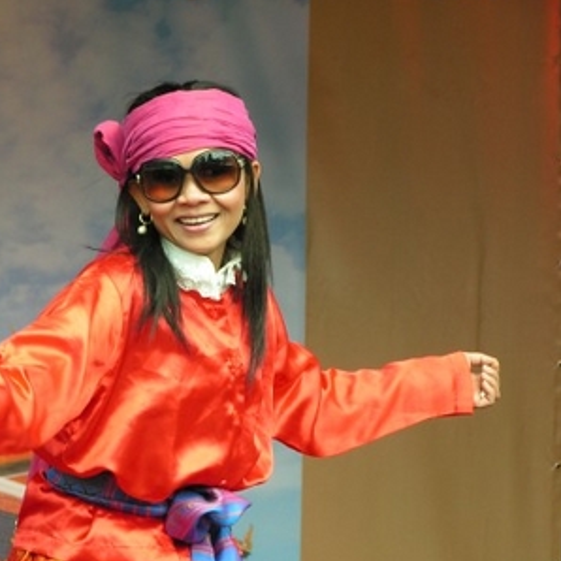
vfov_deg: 7.4
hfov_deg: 7.4
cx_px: 94
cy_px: 319
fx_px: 4327
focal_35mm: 236
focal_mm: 26.4
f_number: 3.2
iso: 64
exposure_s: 1/160
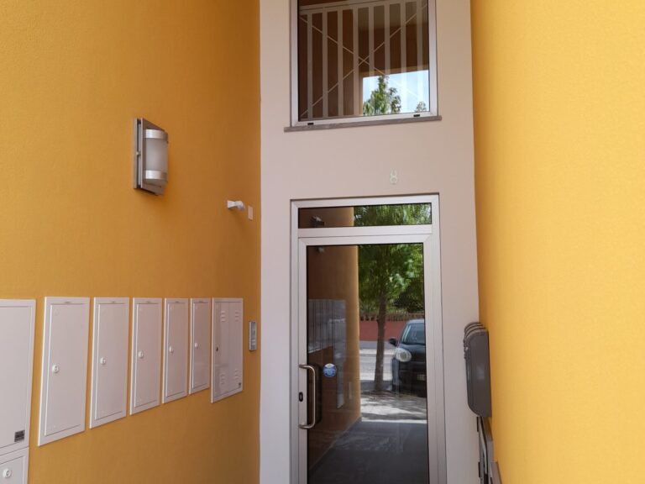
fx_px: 466
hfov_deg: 69.4
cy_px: 242
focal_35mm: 25
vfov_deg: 54.9
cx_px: 322
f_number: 2
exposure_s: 1/100
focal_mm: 4.6
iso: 25
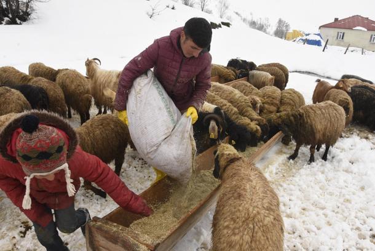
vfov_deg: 48.0
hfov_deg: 67.3
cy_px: 126
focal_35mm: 27
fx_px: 282
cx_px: 188
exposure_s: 1/800
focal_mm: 18
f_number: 14
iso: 1250
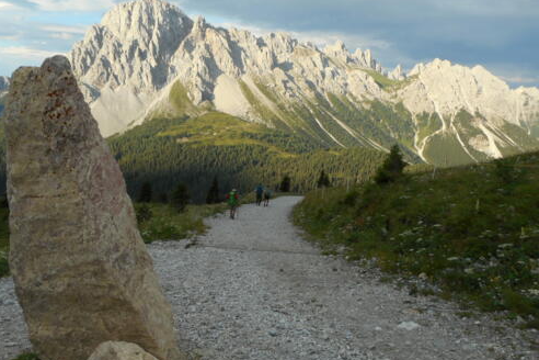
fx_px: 464
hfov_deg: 60.2
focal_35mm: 31
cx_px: 247
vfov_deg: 42.3
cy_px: 168
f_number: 3.7
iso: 80
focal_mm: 4.5
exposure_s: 1/320
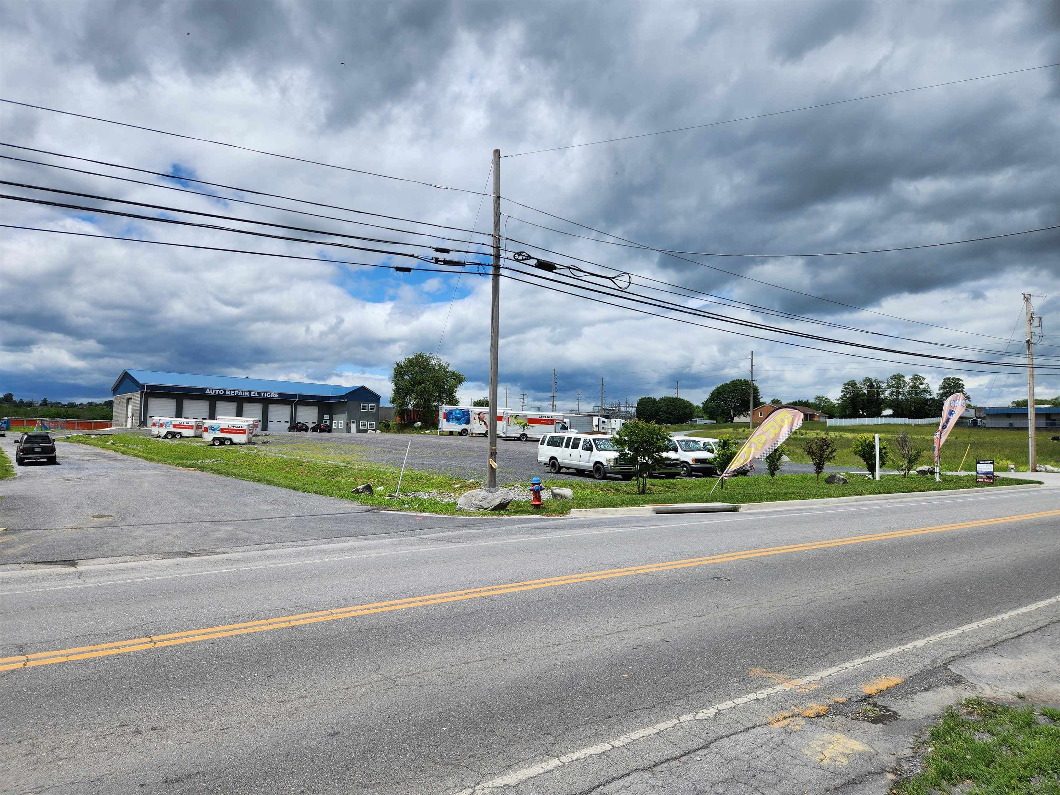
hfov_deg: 73.9
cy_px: 398
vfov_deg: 58.9
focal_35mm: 23
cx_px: 530
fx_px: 704
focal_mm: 5.4
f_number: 1.8
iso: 20
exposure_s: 1/3109
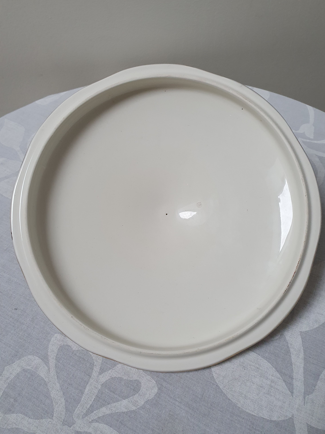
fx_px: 338
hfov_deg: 51.4
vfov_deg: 65.3
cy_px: 212
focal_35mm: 27
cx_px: 163
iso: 200
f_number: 2.4
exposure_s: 1/100
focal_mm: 4.32
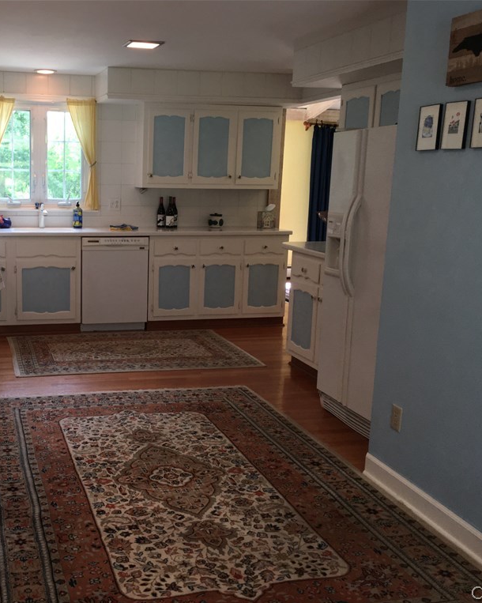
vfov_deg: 47.9
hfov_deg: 38.2
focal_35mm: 38
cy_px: 303
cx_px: 121
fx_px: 678
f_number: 2.2
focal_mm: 4.15
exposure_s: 1/30
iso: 50
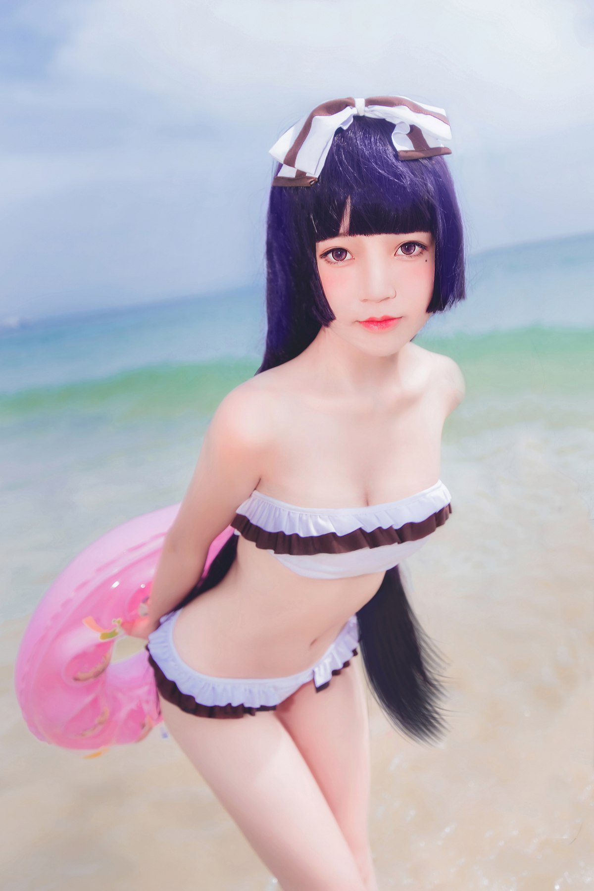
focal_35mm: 30
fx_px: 742
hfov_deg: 43.6
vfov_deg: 61.9
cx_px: 297
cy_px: 446
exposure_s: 1/3200
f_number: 2.8
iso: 160
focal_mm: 30
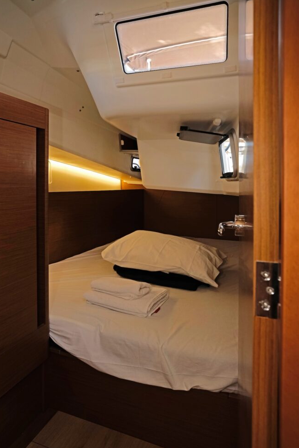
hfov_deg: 59.5
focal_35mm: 21
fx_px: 262
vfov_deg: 81.2
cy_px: 234
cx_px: 144
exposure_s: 1/50
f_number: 5.6
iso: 1600
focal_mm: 13
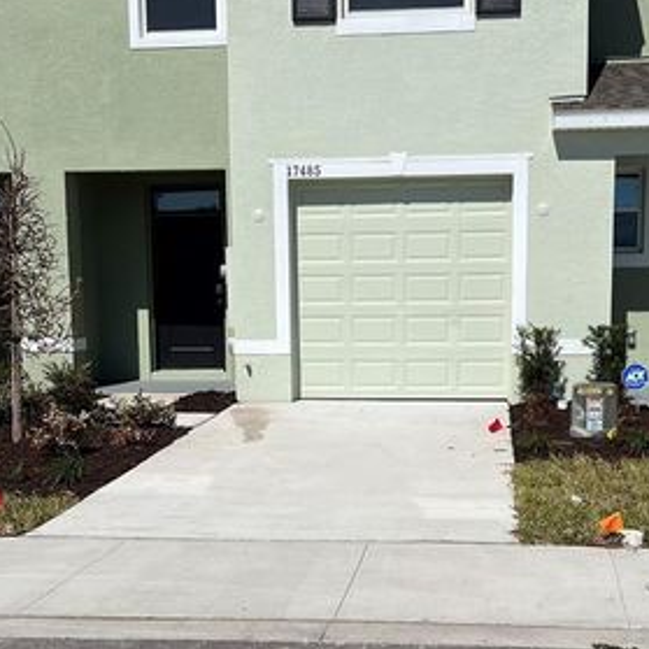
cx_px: 349
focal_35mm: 55
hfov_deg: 31.1
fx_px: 1167
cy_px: 425
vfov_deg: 30.9
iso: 50
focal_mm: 5.7
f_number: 1.5
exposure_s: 1/12658
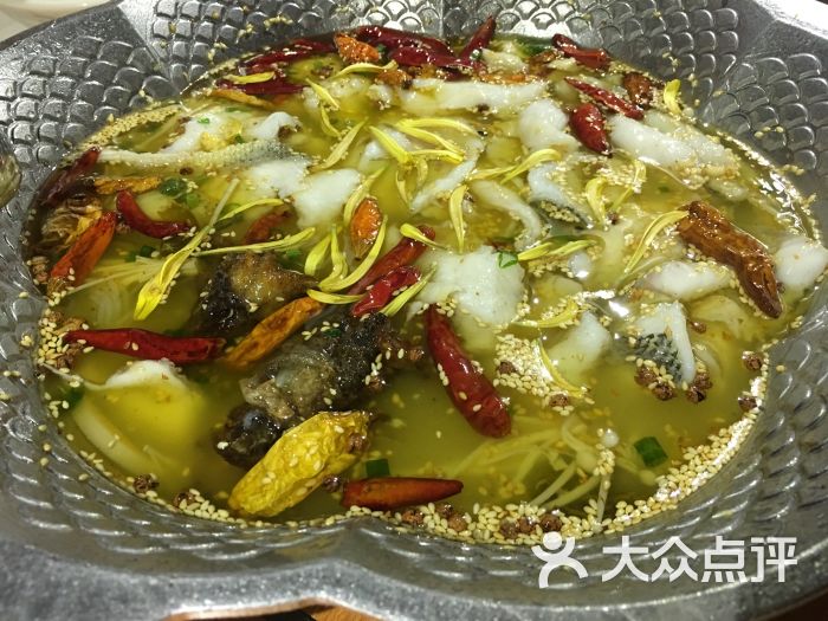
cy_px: 310
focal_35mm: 29
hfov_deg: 61.7
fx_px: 694
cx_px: 414
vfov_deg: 48.2
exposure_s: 1/17
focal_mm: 4.15
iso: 100
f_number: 2.2
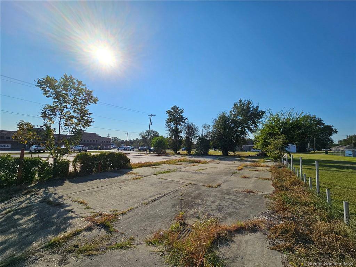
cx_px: 178
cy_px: 134
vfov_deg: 89.9
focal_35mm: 13
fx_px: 134
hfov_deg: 106.2
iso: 50
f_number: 2.2
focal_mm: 2.2
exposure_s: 1/6151
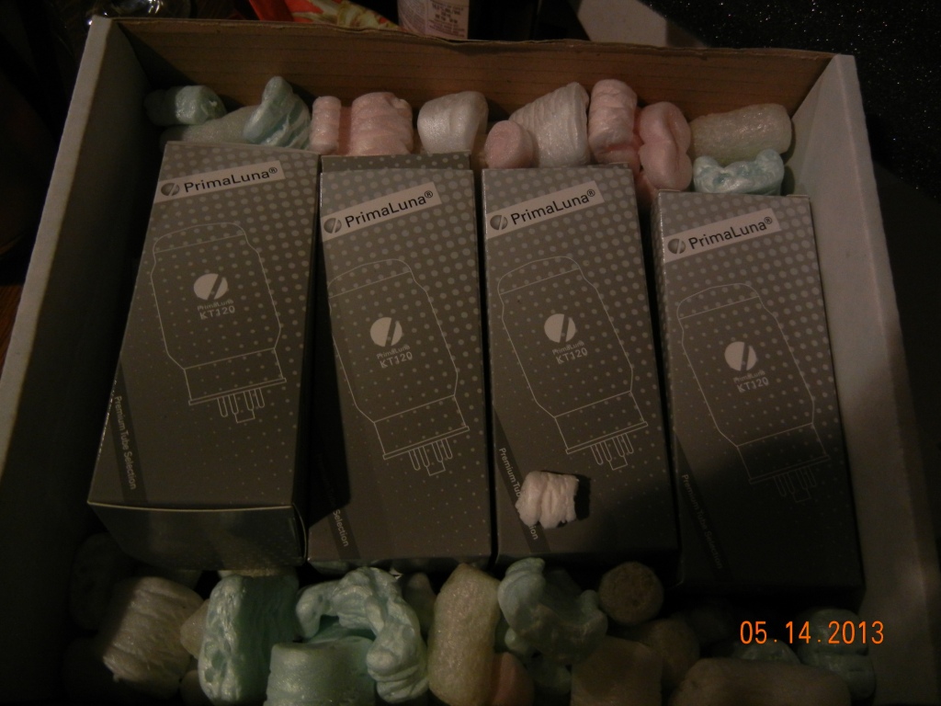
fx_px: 816
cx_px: 470
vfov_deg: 46.8
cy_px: 353
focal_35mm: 30
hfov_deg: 60.0
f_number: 3.5
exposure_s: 1/12.5
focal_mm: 5.4
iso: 400
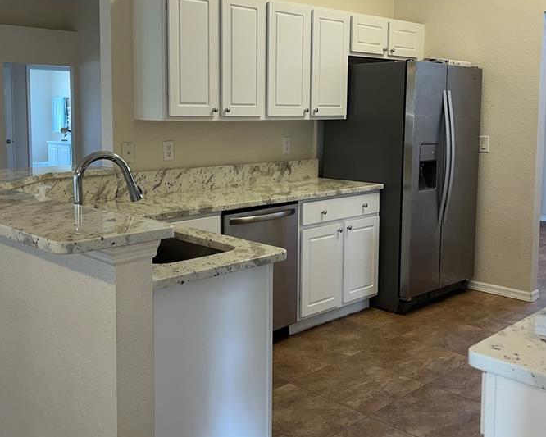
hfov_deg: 46.8
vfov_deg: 38.0
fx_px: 630
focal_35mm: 39
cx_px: 262
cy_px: 167
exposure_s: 1/30
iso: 50
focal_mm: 5.1
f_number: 1.6
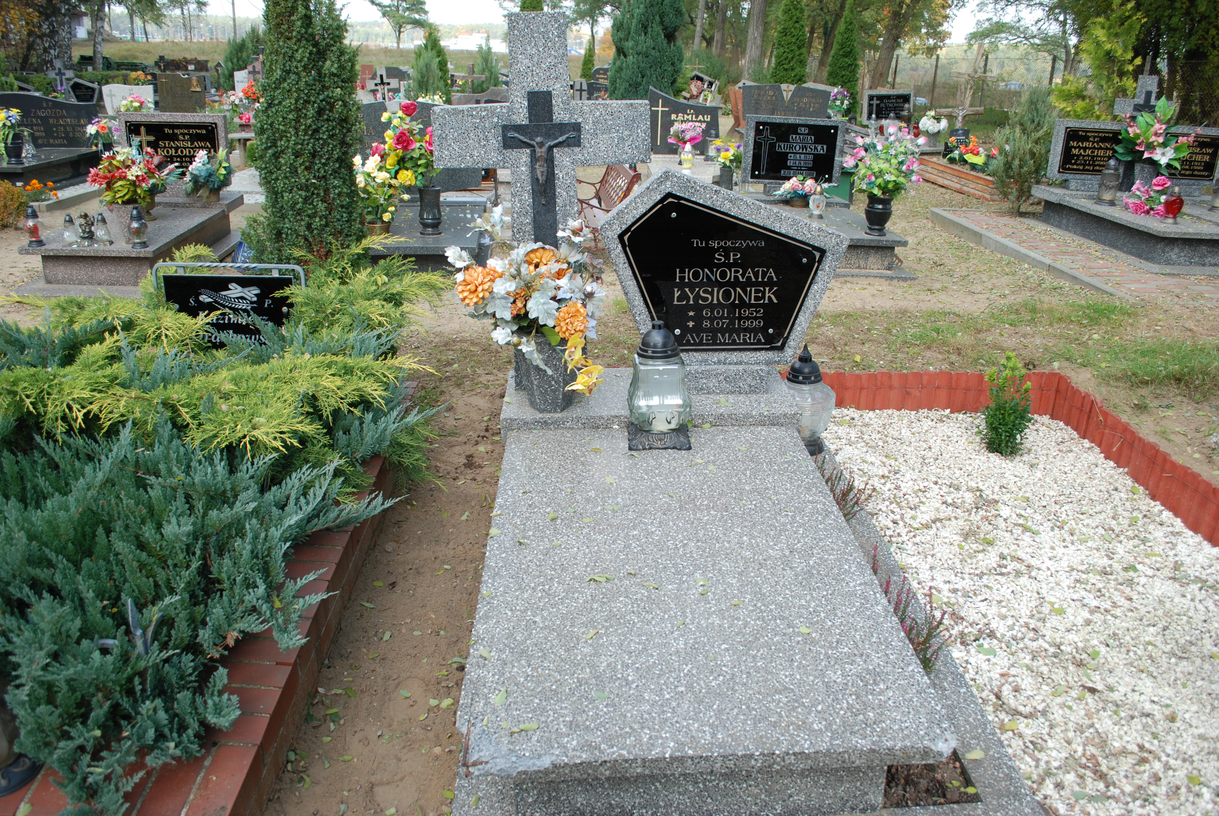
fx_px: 915
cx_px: 610
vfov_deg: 48.0
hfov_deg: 67.3
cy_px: 408
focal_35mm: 27
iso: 160
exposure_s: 1/125
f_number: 5.6
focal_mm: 18
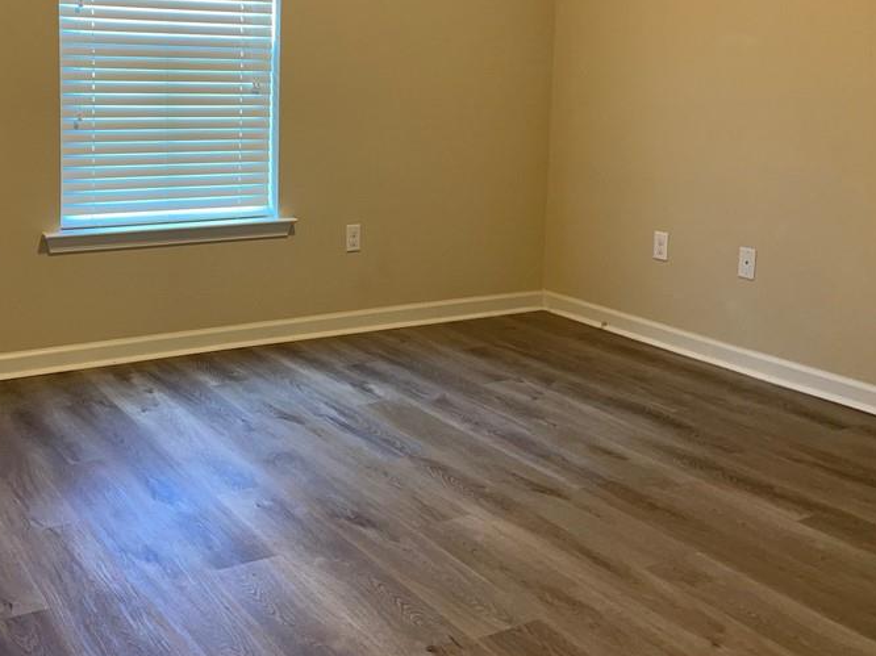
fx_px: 1012
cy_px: 183
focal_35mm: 40
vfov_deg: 35.3
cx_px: 253
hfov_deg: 45.7
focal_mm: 4.2
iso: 32
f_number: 1.6
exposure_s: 1/24
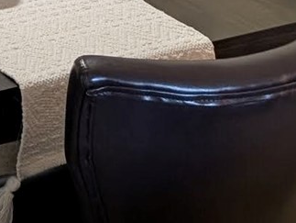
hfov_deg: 12.5
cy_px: -303
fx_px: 1301
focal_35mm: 152
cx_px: -102
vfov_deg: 8.9
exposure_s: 1/40
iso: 269
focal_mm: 6.9
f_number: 1.68
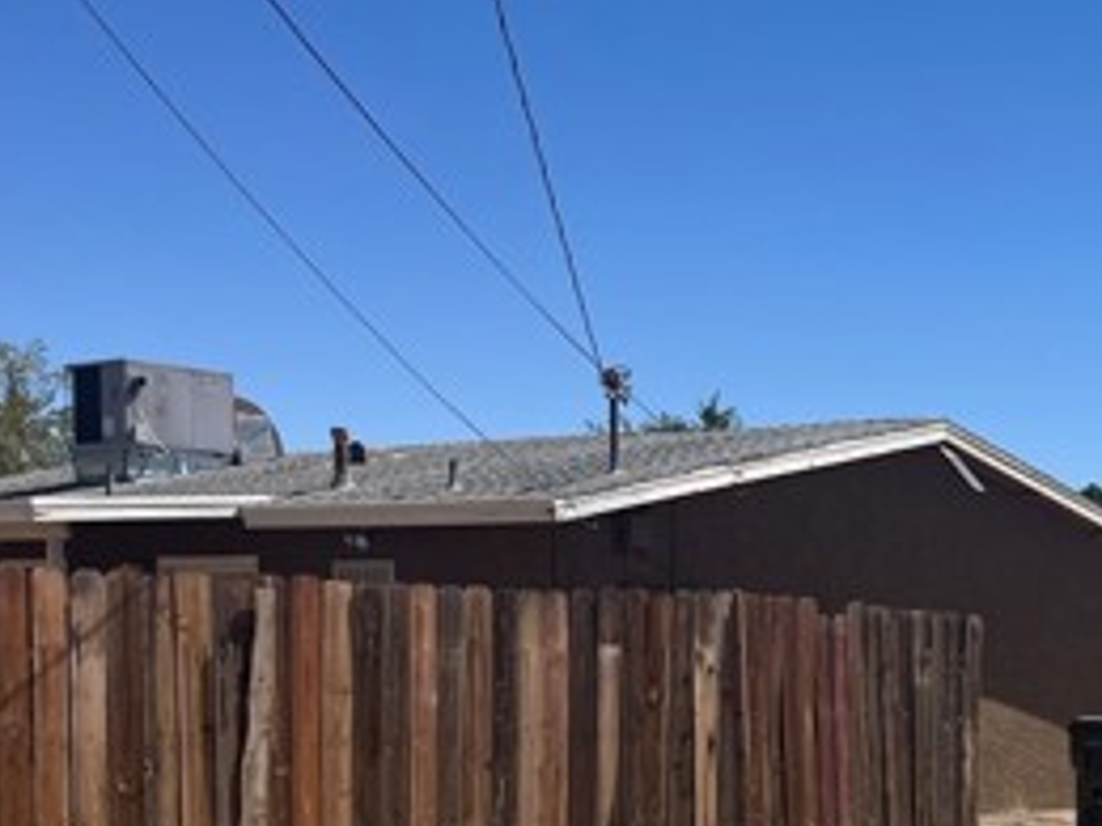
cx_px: 1174
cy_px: 813
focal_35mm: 64
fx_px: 2037
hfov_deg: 27.9
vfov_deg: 22.1
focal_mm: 5.1
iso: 50
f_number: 1.6
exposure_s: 1/5076
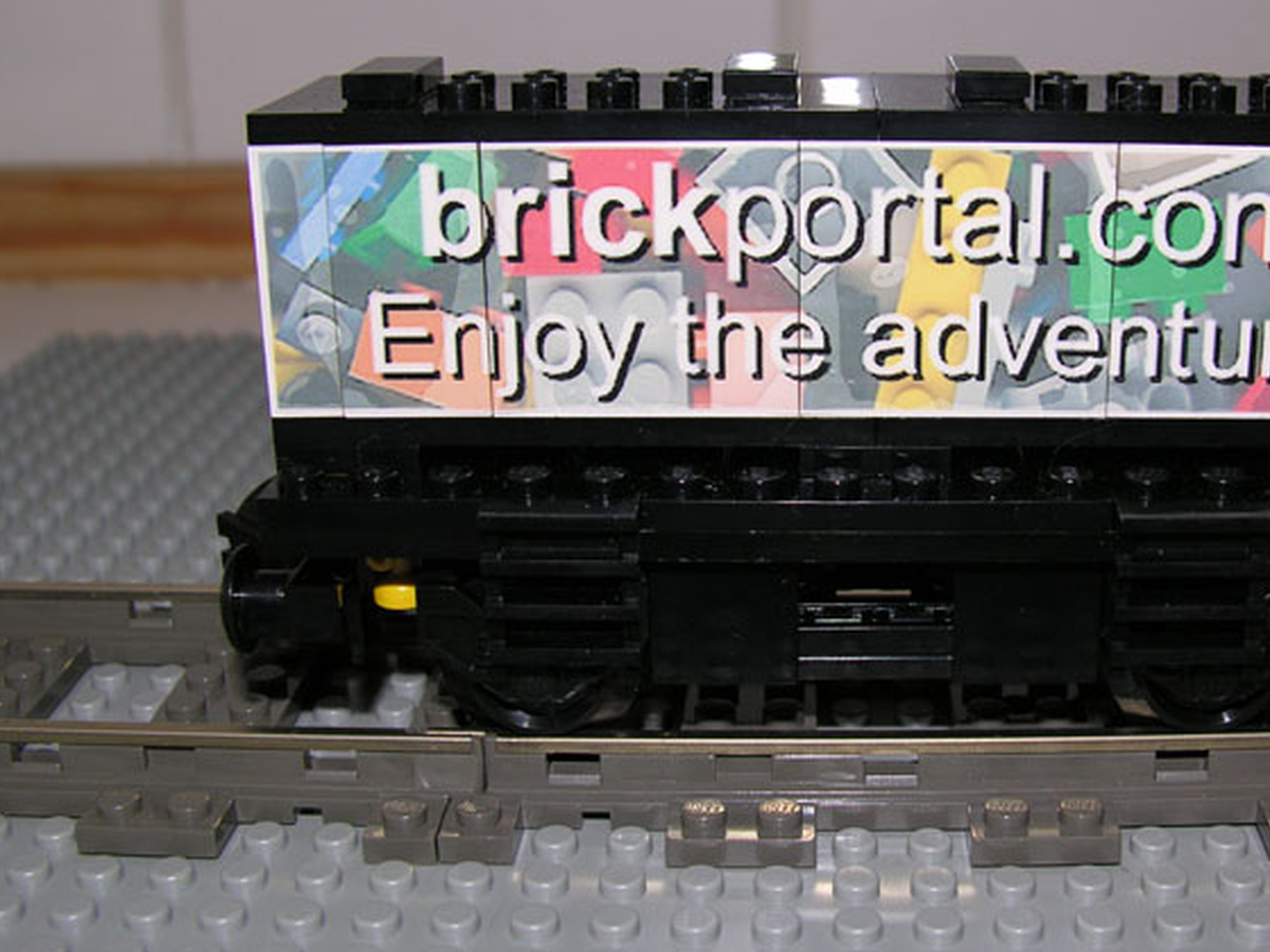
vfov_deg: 29.1
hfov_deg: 37.8
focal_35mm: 50
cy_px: 501
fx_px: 1834
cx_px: 839
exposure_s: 1/60.1
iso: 50
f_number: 2.8
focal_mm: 8.9
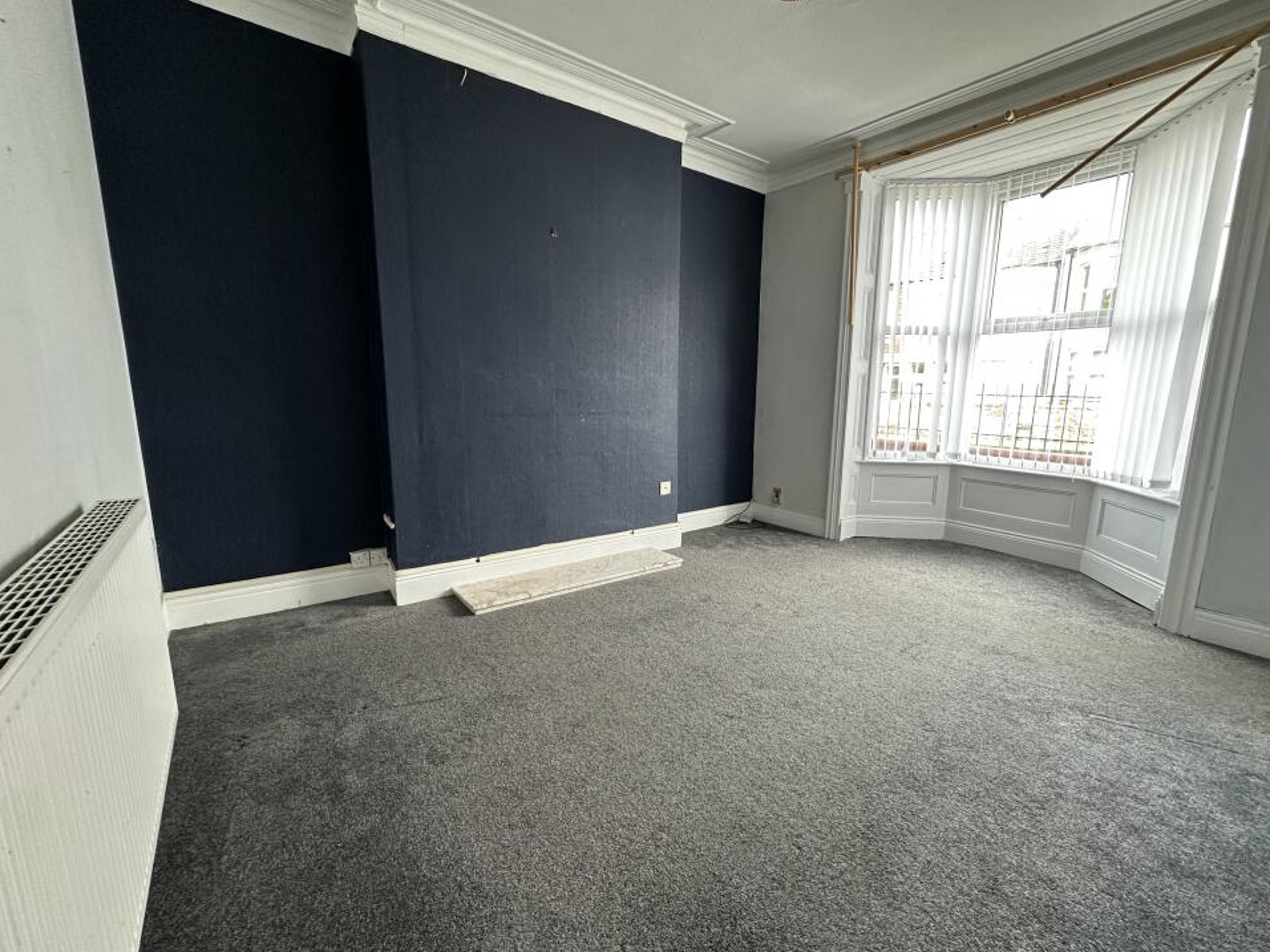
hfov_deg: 98.1
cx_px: 674
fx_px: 550
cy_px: 486
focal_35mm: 15
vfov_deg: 81.7
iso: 200
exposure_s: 1/99
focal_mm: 2.22
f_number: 2.2
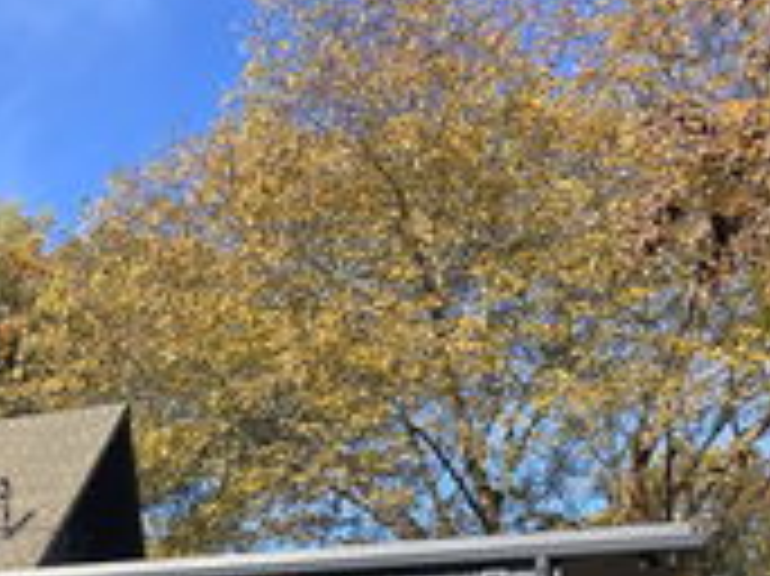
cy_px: 756
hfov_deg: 23.5
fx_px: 1534
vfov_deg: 19.6
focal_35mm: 69
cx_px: -333
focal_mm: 6.3
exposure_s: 1/456
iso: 12
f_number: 1.7
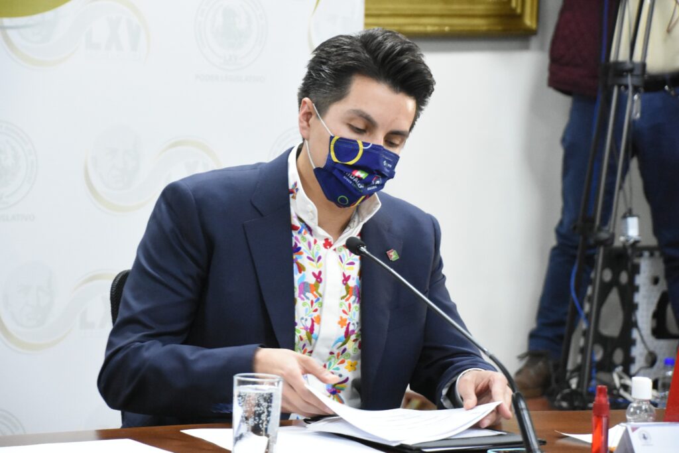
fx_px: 2688
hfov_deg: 14.4
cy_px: 226
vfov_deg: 9.6
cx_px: 340
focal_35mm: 142
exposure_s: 1/60
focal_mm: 95
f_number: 6.3
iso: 5000
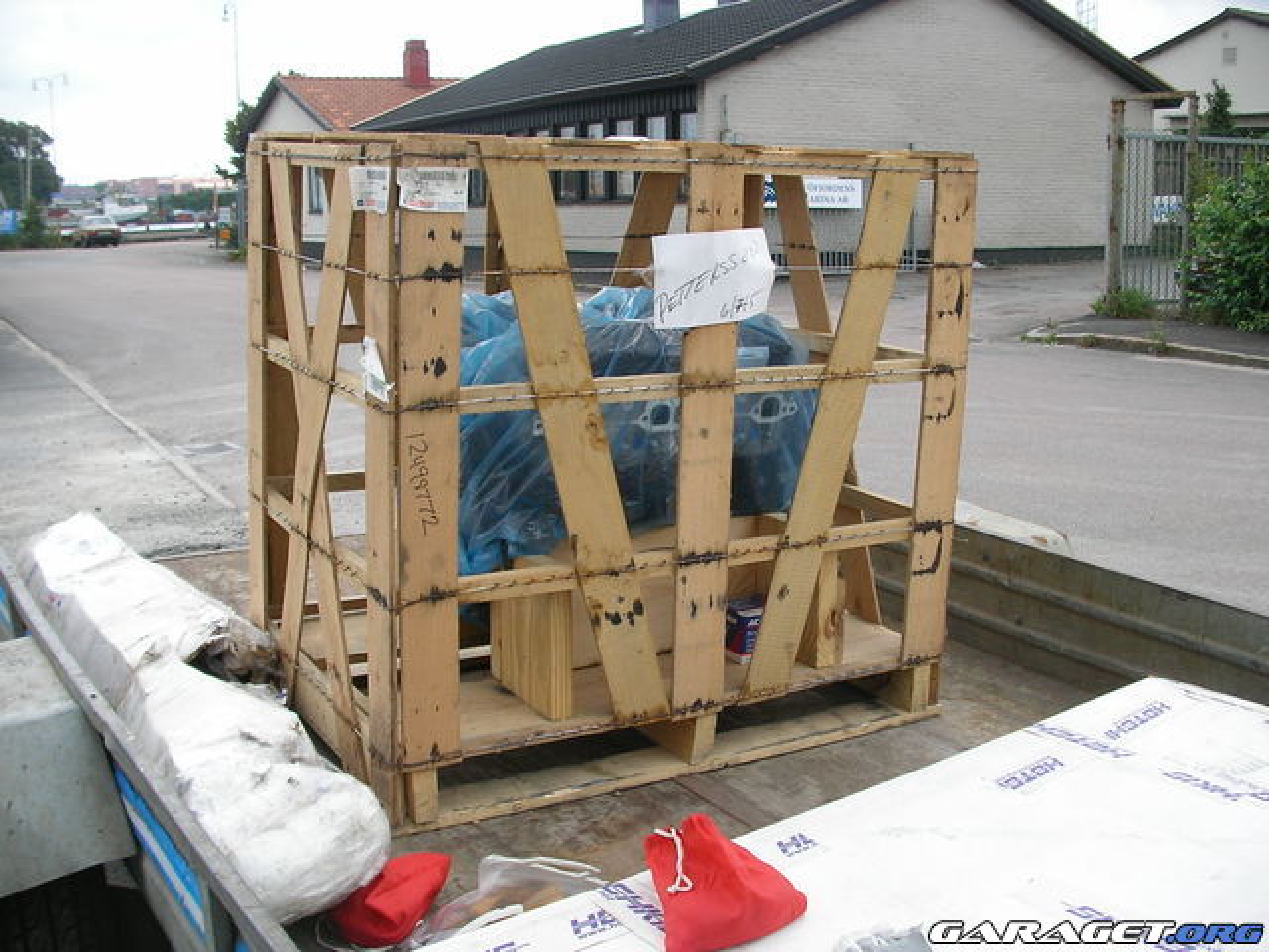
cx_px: 634
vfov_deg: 37.7
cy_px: 476
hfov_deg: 49.0
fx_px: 1393
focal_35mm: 38
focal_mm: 6.3
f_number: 3.5
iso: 50
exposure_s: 1/258
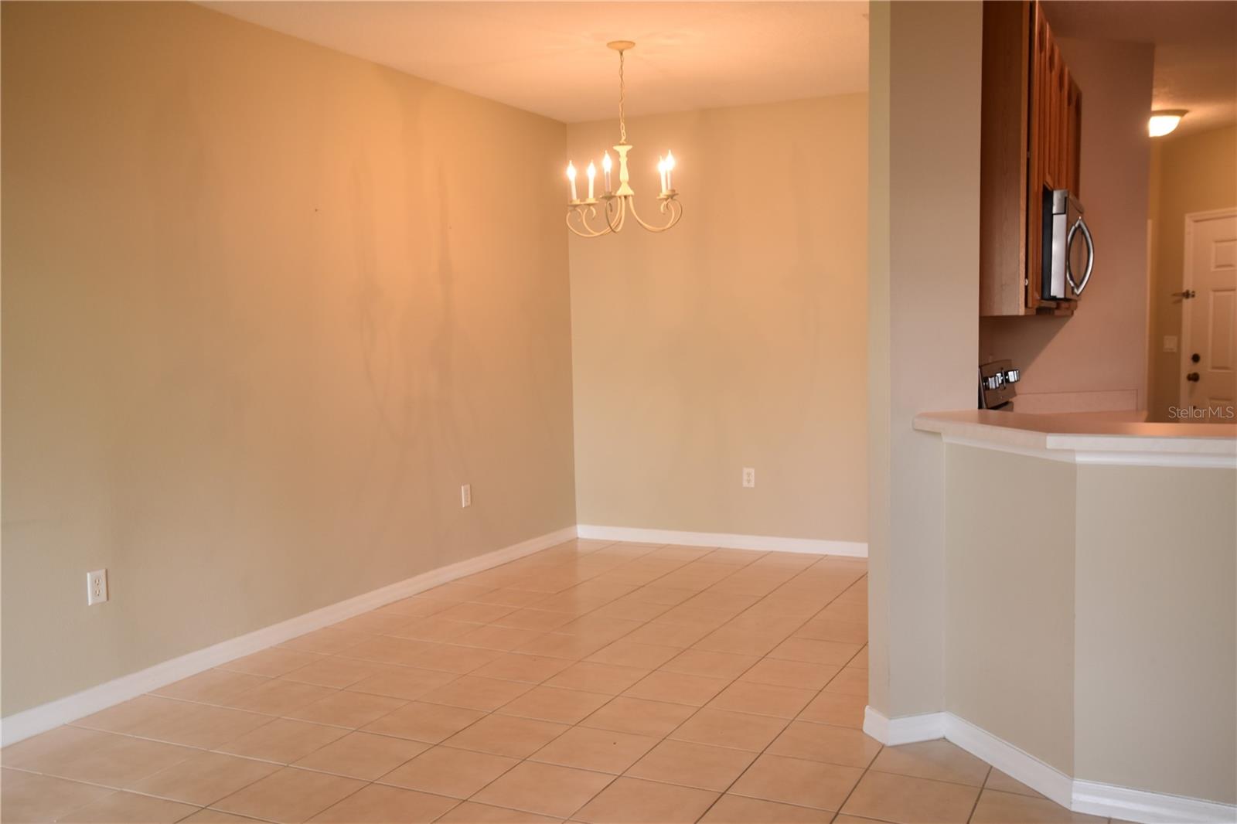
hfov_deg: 57.2
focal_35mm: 33
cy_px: 412
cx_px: 618
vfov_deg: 40.0
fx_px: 1134
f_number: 4
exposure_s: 1/60
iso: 500
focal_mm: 22
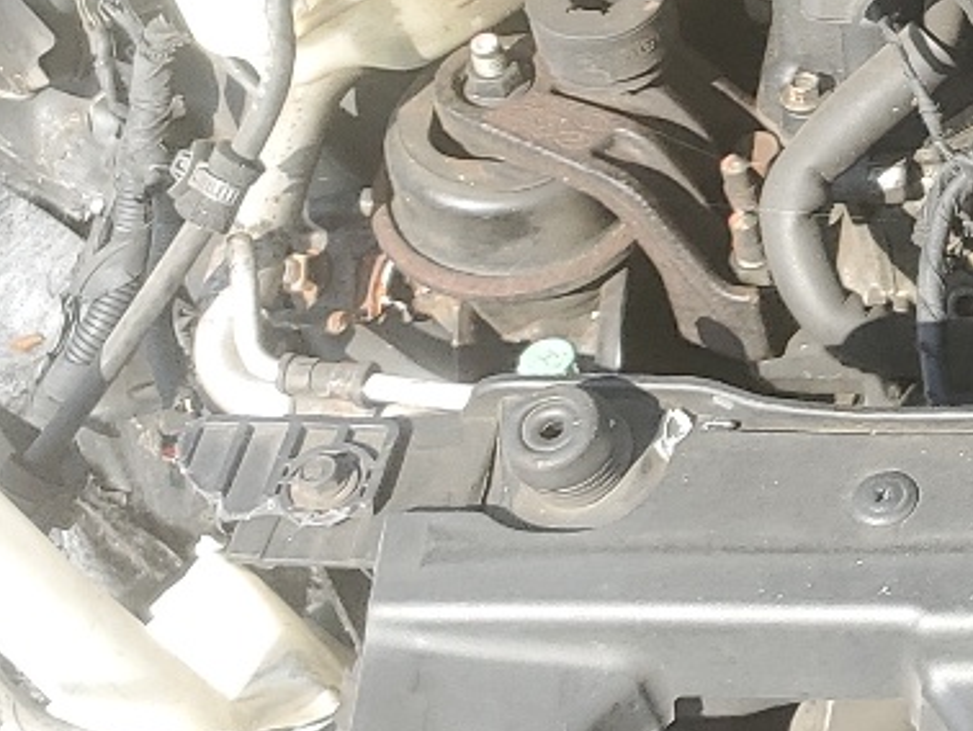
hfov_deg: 15.2
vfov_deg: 13.3
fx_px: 3094
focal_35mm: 110
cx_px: 1802
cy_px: 62
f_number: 1.5
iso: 50
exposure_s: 1/588
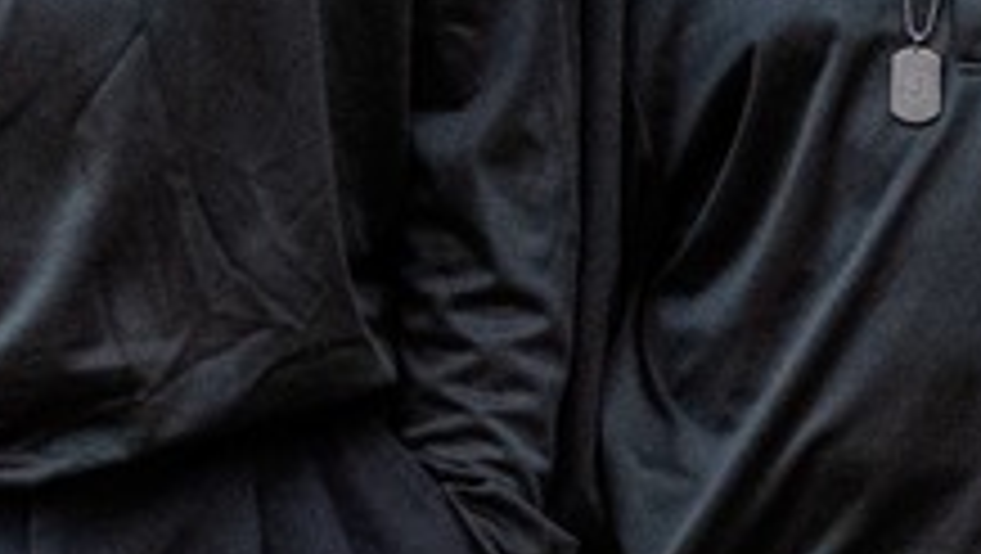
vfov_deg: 3.7
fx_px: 8460
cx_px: 1264
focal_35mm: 325
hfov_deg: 6.6
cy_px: -7
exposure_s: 1/250
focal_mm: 44
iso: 5000
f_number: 5.3
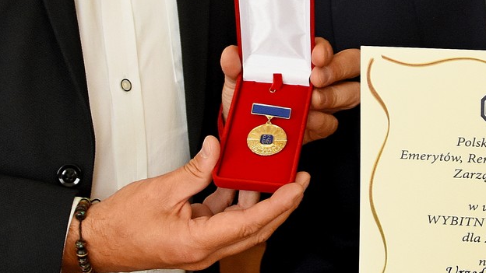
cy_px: -25
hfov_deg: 24.2
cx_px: 321
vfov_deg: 13.5
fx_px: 1130
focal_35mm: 88
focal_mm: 17
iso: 800
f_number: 2.8
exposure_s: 1/60
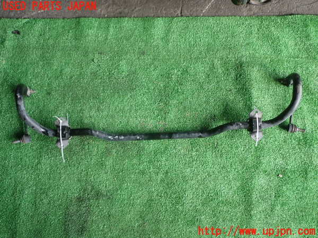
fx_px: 294
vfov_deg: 44.2
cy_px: 119
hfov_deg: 56.8
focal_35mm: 32
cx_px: 159
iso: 100
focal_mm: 5.79
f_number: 2.4
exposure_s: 1/100
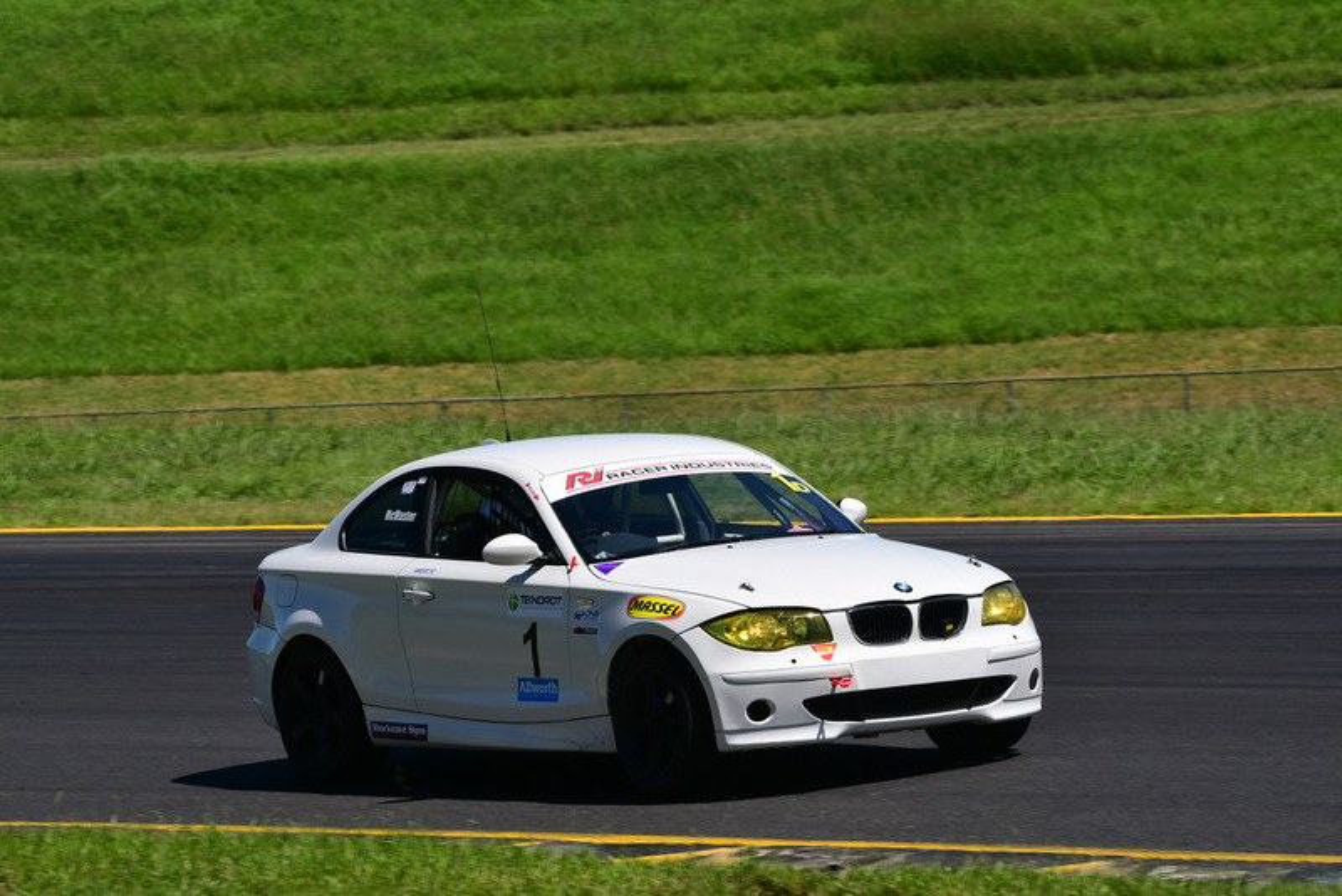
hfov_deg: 6.9
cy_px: 448
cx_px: 671
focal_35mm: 300
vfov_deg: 4.6
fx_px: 11187
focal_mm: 200
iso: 320
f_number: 11
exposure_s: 1/640
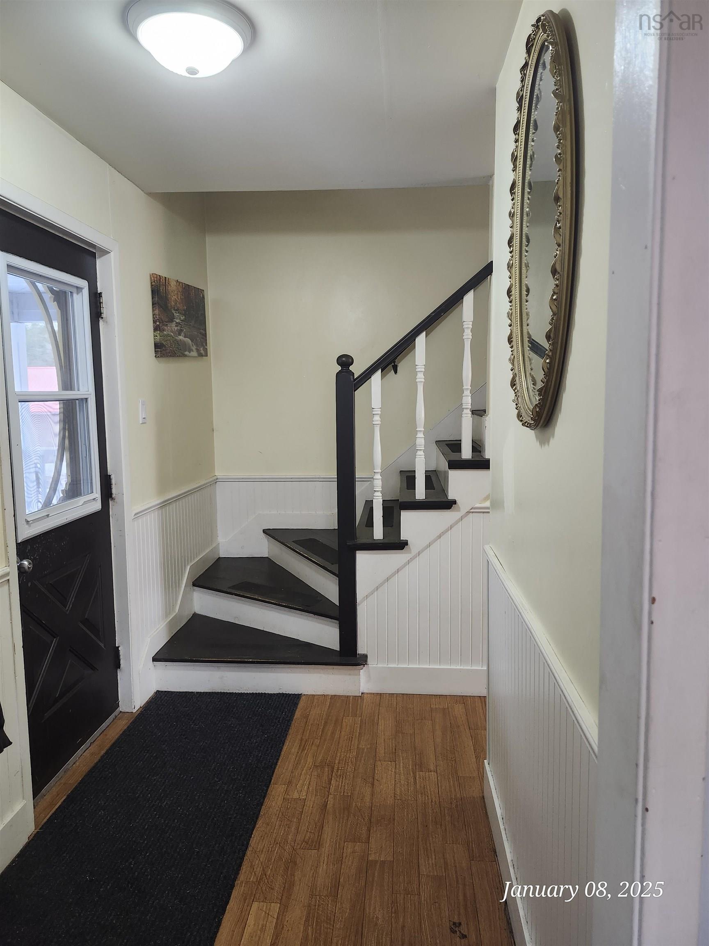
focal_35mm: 23
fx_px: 628
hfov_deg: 58.9
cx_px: 354
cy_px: 473
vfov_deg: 73.9
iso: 500
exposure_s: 1/120
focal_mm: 5.54
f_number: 1.8
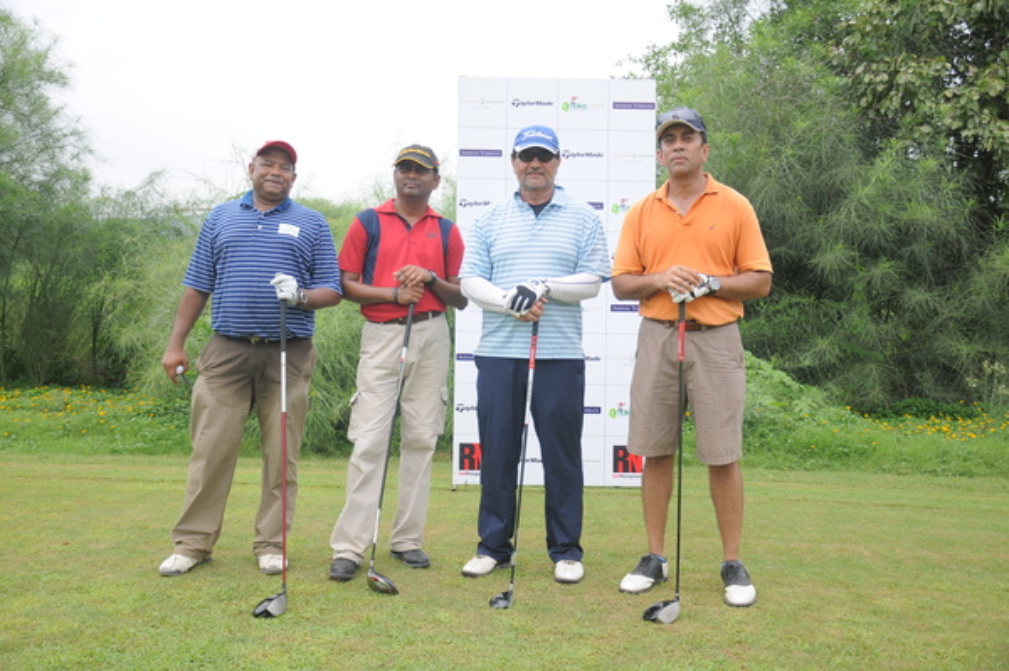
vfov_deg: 35.4
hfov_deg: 51.3
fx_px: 1050
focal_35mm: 38
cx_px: 504
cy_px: 336
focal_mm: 25
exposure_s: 1/500
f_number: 4
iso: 200
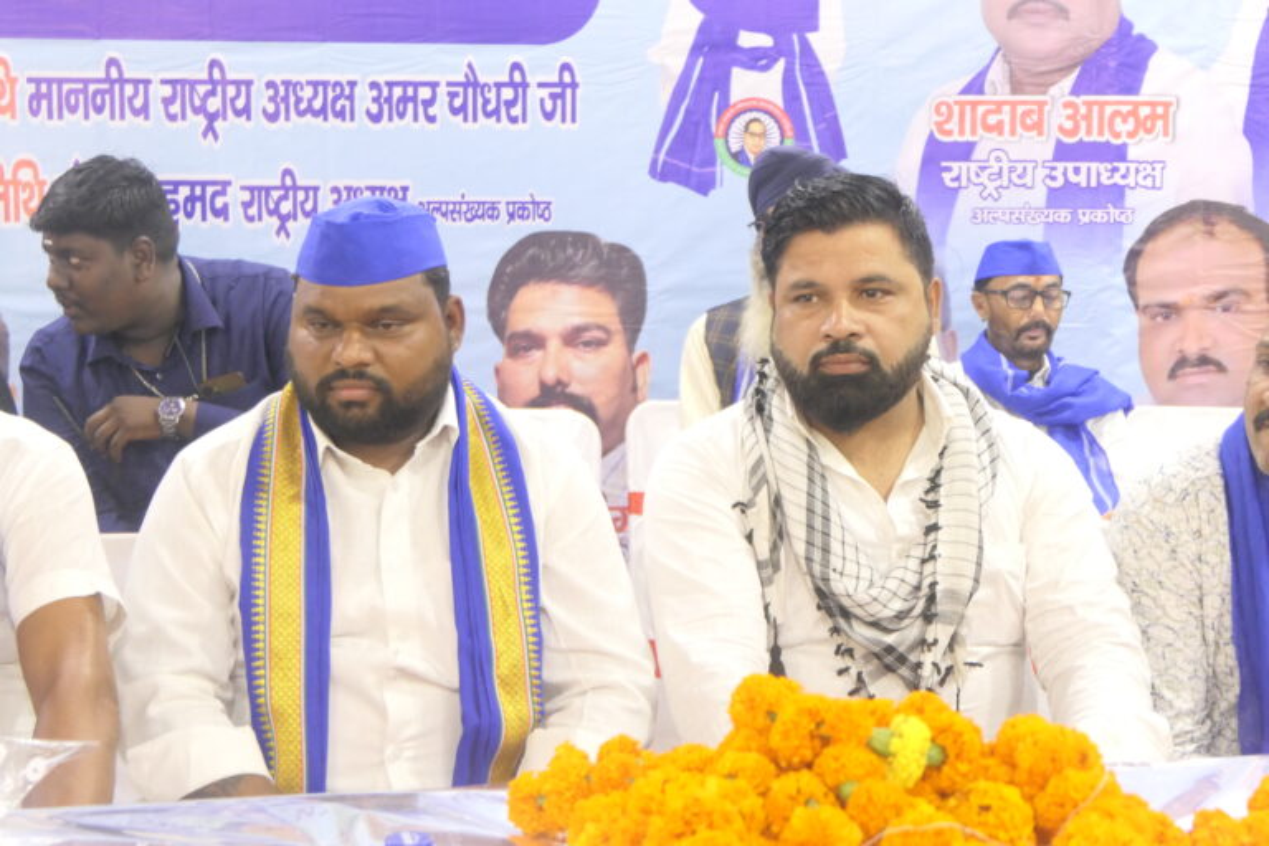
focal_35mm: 57
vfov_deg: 23.8
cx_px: 634
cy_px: 423
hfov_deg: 35.1
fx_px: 2009
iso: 1600
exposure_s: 1/15
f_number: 3.7
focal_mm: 20.9
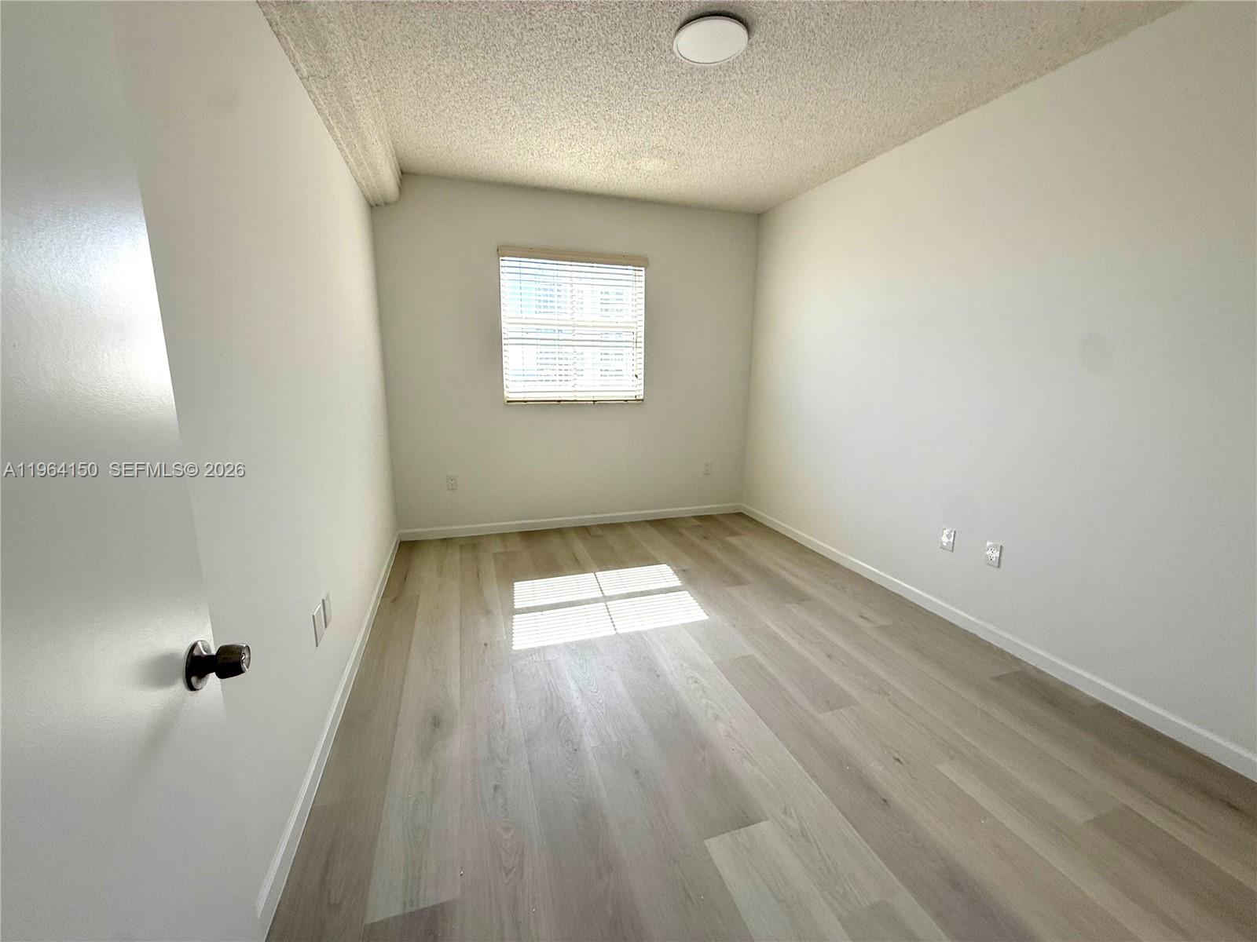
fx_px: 508
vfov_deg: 85.7
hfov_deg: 102.1
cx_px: 628
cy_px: 471
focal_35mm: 14
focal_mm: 2.22
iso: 64
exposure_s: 1/289
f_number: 2.2
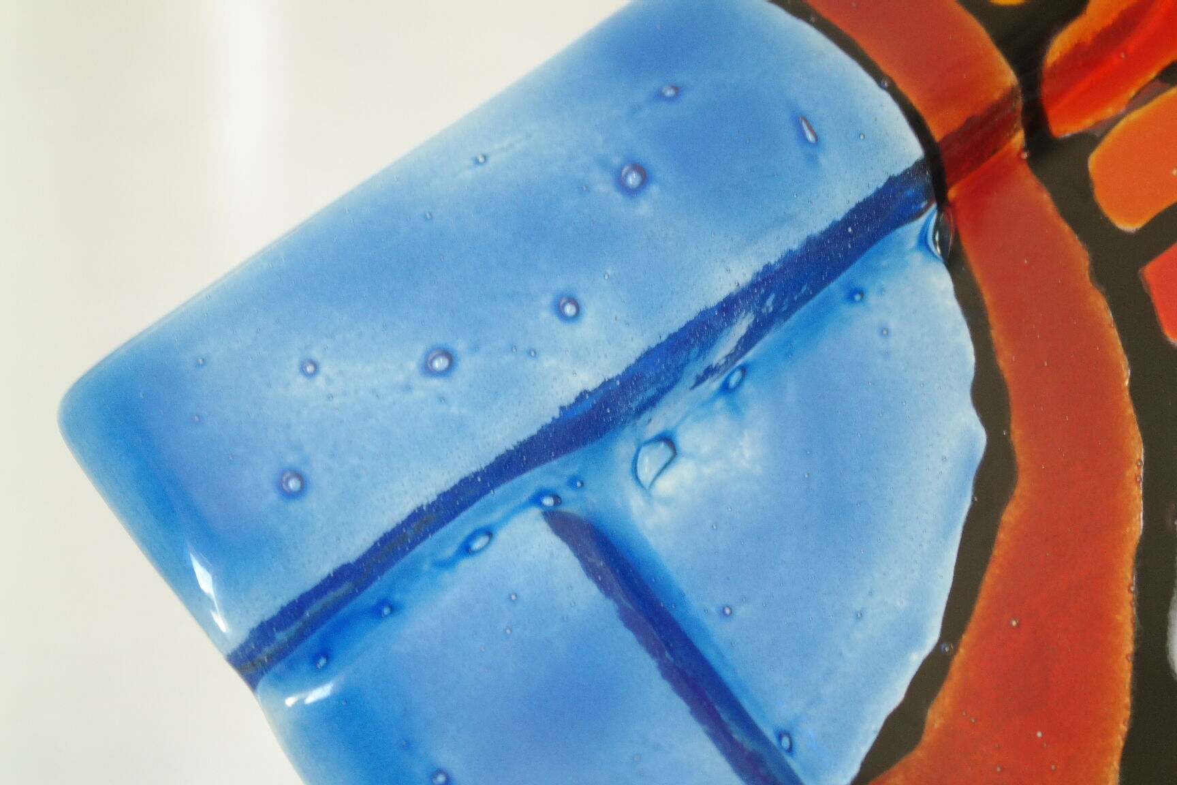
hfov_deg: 34.5
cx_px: 588
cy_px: 392
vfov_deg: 23.4
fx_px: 1896
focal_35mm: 58
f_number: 5.6
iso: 800
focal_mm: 38
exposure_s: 1/30
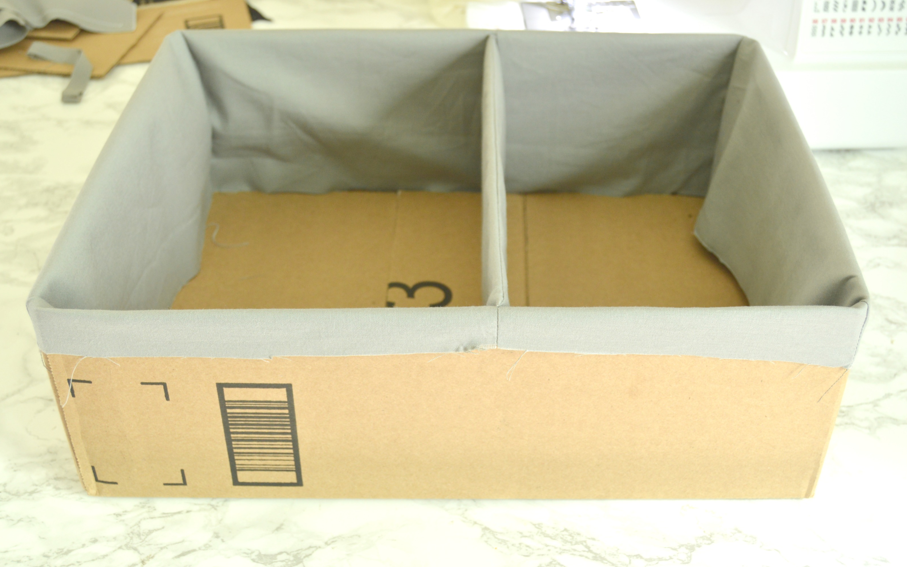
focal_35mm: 43
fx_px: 1063
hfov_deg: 46.2
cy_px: 273
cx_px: 454
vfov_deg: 29.9
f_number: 5.6
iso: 400
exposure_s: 1/2
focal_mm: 28
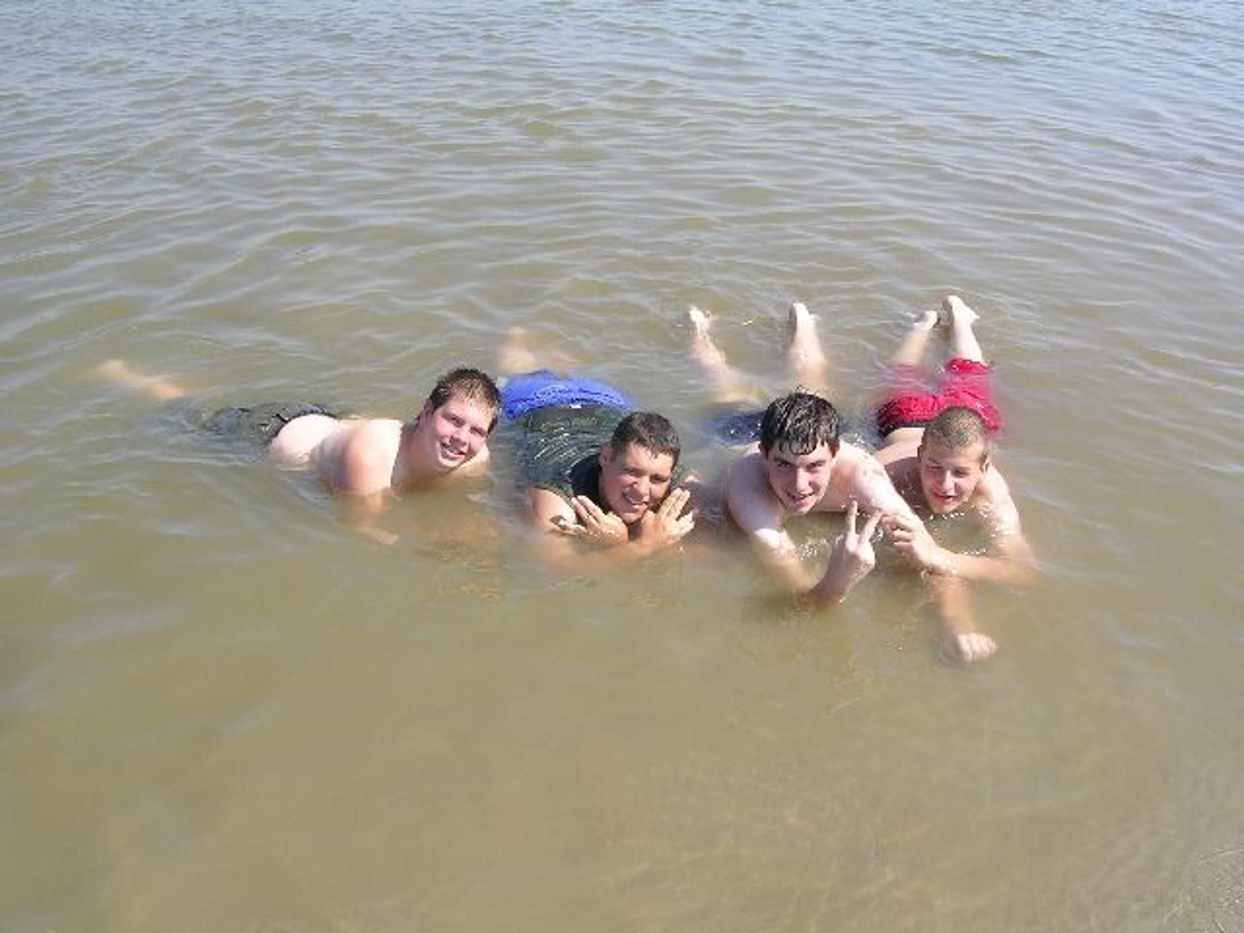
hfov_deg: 49.0
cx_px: 622
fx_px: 1366
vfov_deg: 37.7
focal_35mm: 38
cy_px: 466
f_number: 5.6
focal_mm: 5.8
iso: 50
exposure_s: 1/200
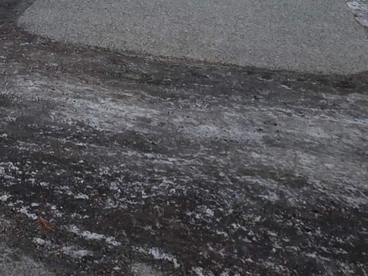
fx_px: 606
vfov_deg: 18.7
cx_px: -104
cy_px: -245
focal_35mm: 57
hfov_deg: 28.2
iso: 50
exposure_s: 1/794
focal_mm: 2.2
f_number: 2.2
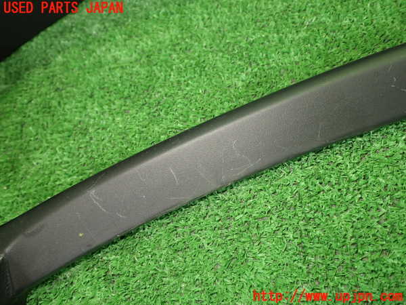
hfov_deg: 56.8
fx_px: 375
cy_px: 152
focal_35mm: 32
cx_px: 203
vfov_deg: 44.2
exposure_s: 1/30
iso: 320
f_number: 2.4
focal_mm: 5.79
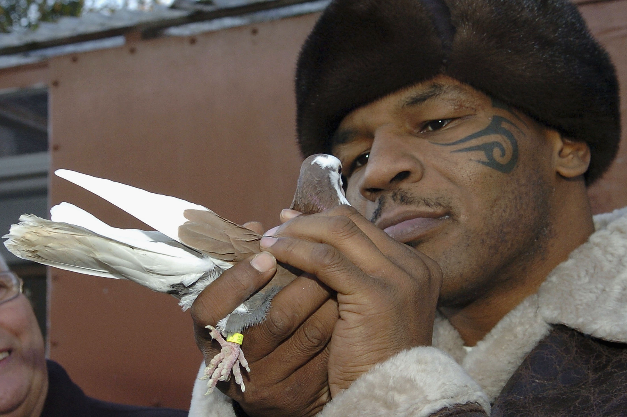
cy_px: 218
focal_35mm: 48
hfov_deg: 41.1
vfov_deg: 28.0
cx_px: 326
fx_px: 835
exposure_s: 1/160
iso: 400
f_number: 5.6
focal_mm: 30
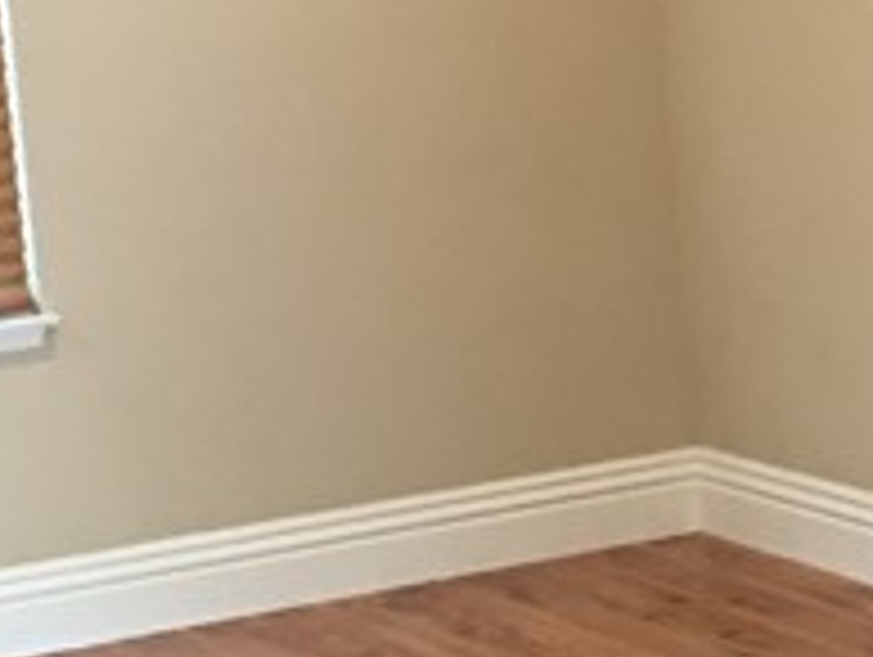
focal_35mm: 153
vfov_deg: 9.7
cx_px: 747
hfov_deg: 12.8
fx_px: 3863
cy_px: 410
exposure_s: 1/10
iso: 80
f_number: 2.2
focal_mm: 4.15
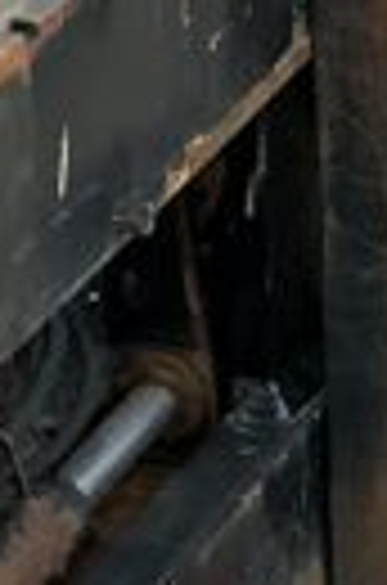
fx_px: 3728
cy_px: 711
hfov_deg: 5.8
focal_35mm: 230
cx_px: 796
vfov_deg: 8.9
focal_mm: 3
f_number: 1.8
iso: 25
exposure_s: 1/580
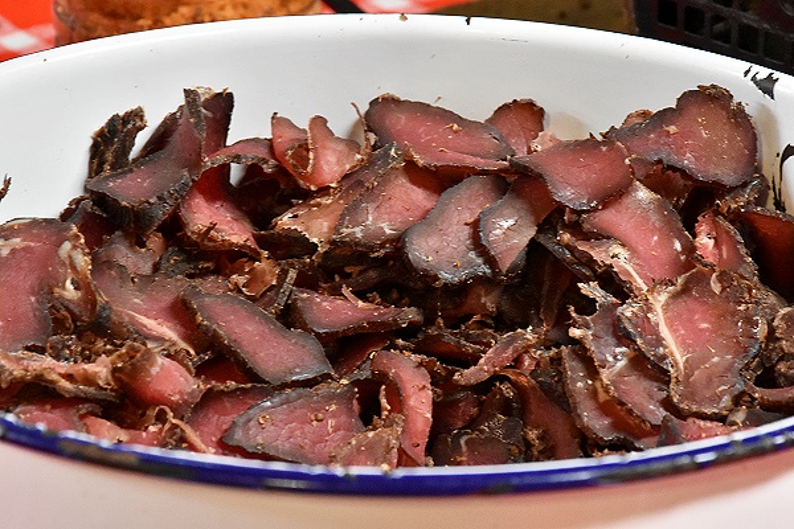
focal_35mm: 210
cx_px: 397
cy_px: 264
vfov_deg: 6.5
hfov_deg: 9.8
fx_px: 4631
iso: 2500
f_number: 13
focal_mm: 140
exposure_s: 1/20
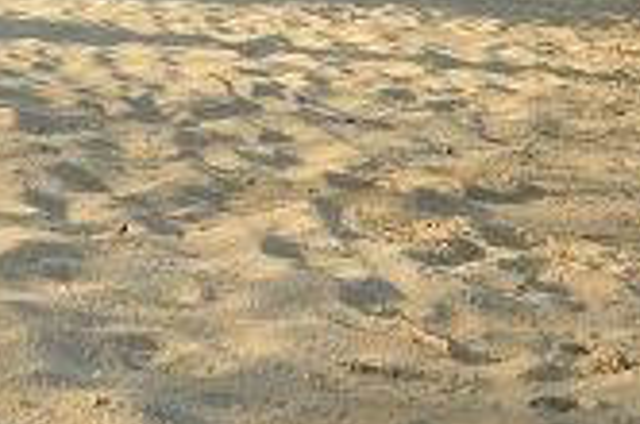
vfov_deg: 9.6
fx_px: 2410
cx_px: 374
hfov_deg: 15.1
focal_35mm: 136
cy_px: -310
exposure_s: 1/125
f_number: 9
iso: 100
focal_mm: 25
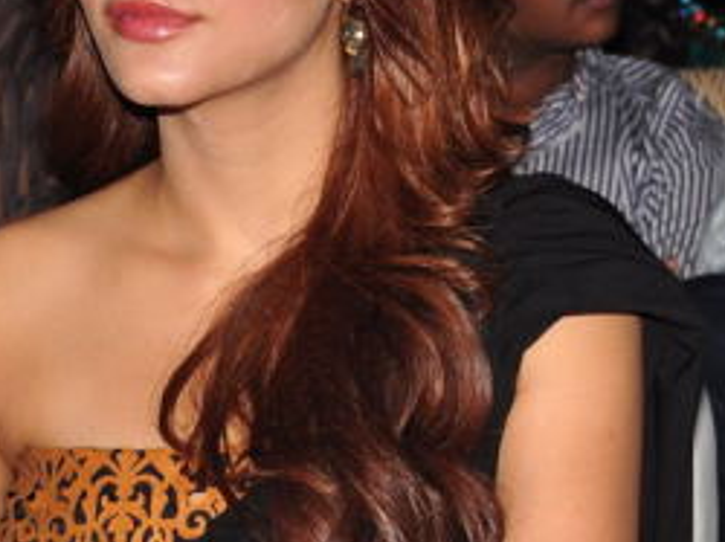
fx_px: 5189
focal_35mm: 248
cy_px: 438
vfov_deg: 6.0
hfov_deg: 7.9
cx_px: 957
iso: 250
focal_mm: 42
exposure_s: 1/125
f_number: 6.3
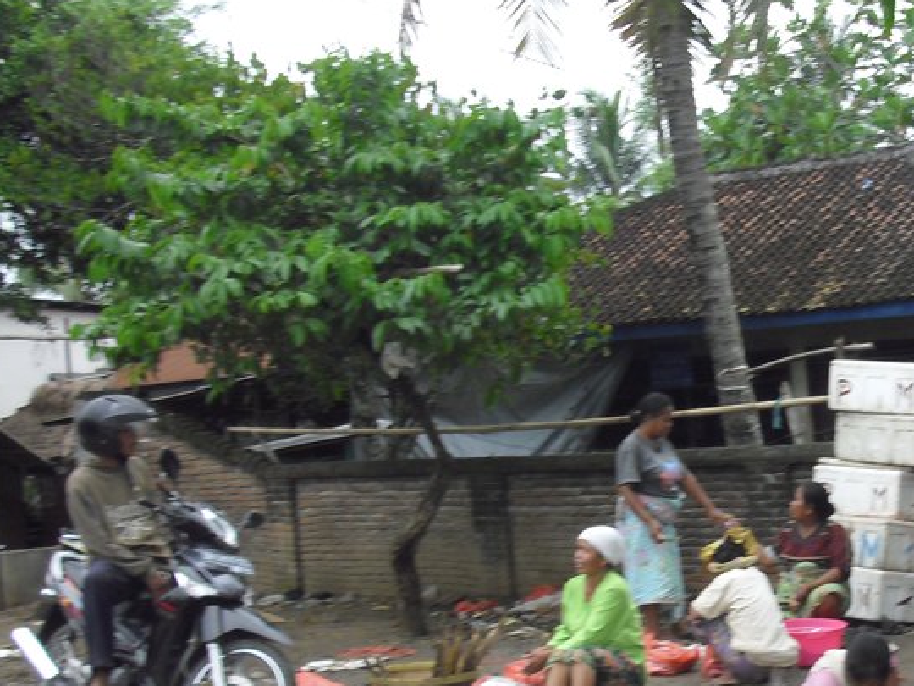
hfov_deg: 26.0
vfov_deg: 20.3
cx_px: 850
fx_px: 1901
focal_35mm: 72
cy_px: 476
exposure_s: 1/400
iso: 100
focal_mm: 6.2
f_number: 2.8
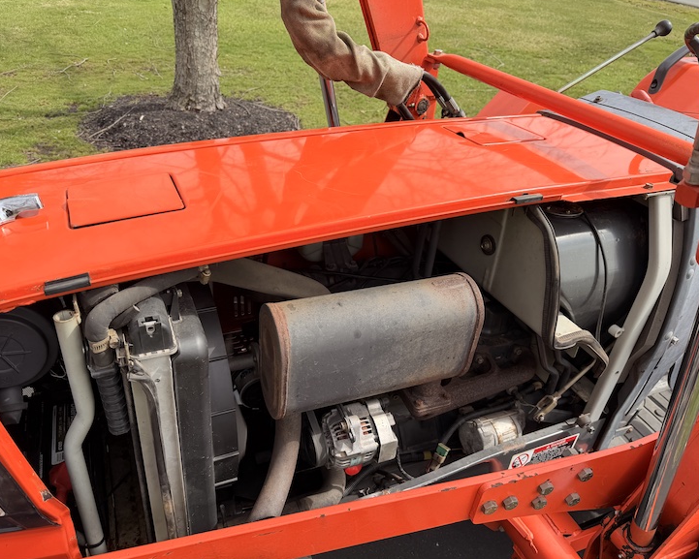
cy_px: 288
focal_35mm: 26
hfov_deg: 65.9
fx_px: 538
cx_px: 322
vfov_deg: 54.9
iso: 80
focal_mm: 6.76
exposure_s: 1/1901
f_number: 1.78
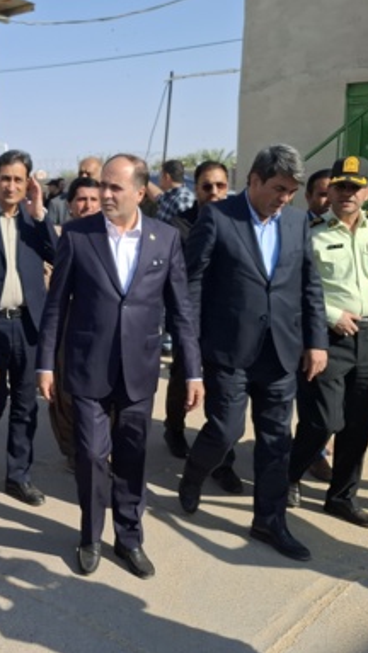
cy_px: 309
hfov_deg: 28.6
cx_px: 40
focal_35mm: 40
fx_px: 694
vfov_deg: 50.5
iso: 50
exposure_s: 1/1271
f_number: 1.8
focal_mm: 5.54
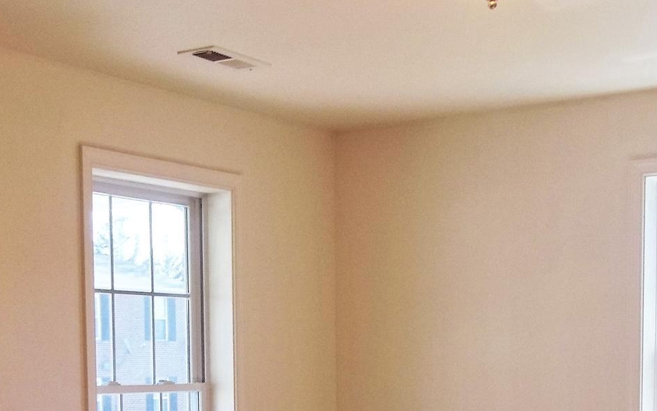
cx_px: 322
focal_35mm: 73
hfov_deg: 28.2
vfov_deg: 17.0
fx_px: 1307
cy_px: 499
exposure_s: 1/80
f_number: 2.9
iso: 80
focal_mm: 5.7
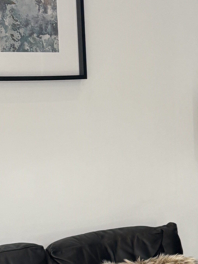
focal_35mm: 110
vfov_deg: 17.5
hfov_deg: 13.3
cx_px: 200
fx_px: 839
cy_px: 262
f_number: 1.6
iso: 100
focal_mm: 5.96
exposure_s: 1/114
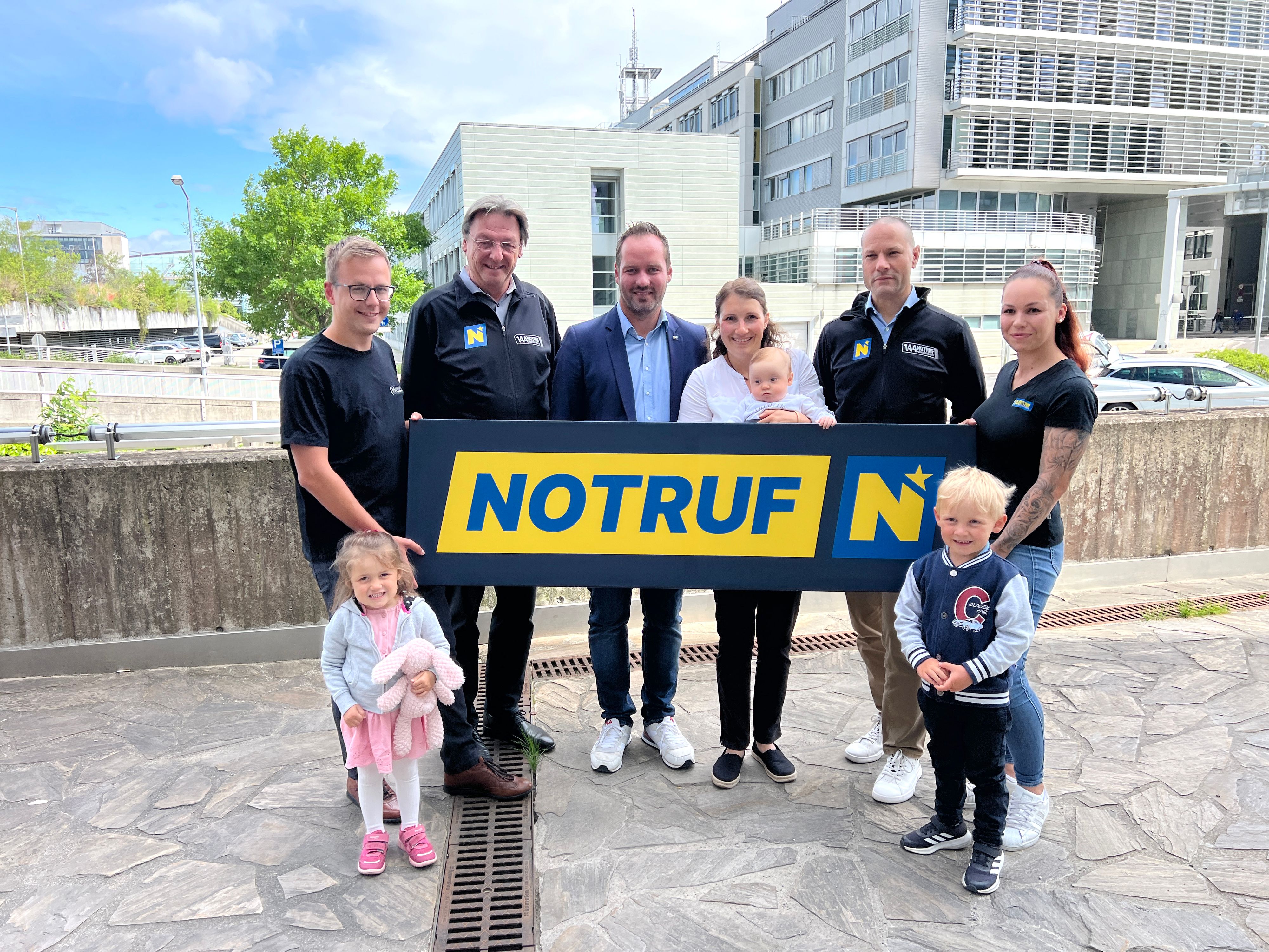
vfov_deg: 53.1
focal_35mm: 26
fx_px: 953
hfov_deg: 67.3
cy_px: 476
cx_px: 634
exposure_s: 1/1575
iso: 50
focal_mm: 5.7
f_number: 1.5
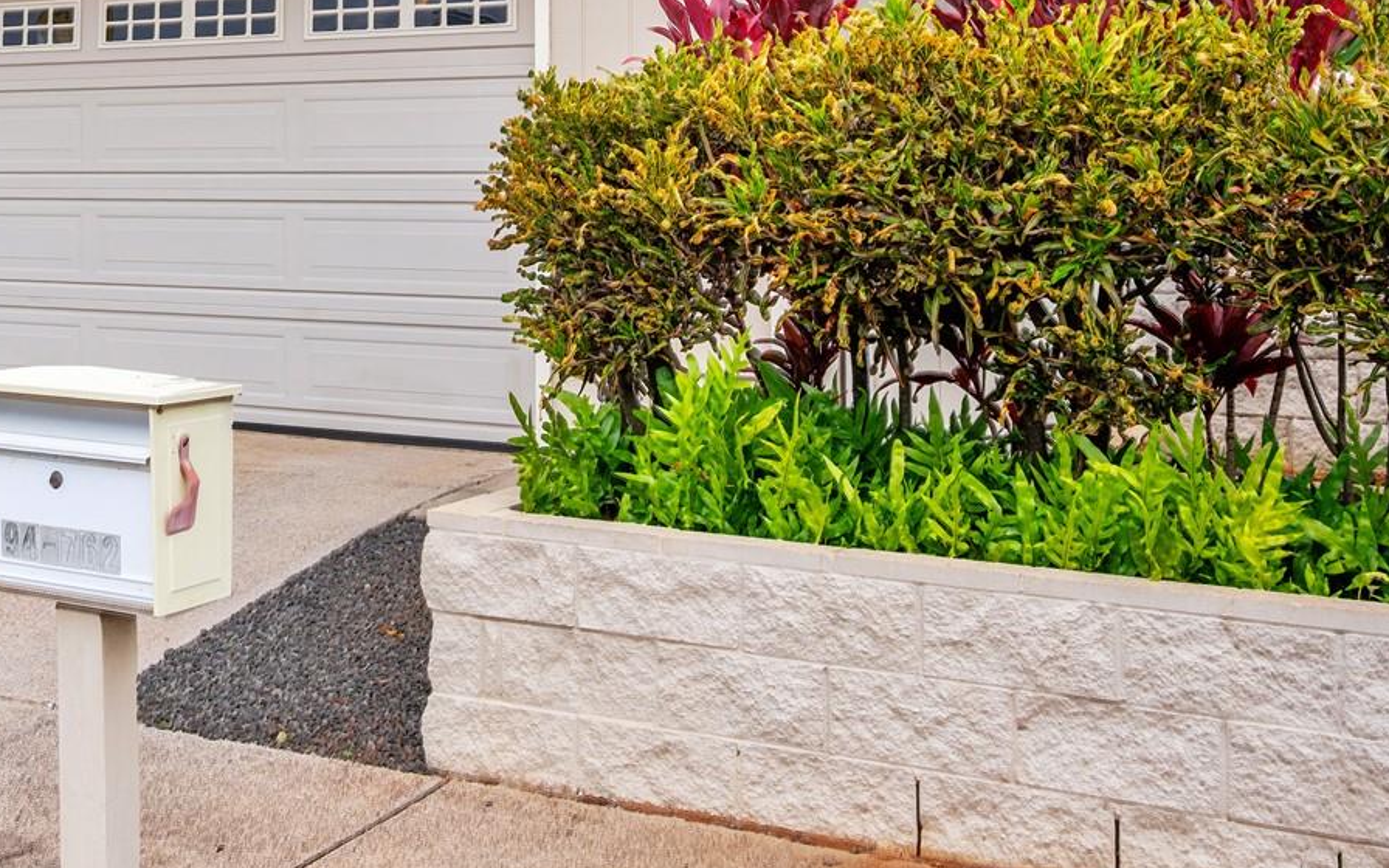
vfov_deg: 23.9
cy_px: 127
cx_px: 278
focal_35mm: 53
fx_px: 2006
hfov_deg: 36.9
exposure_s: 1/6400
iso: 100
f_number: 4
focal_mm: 14
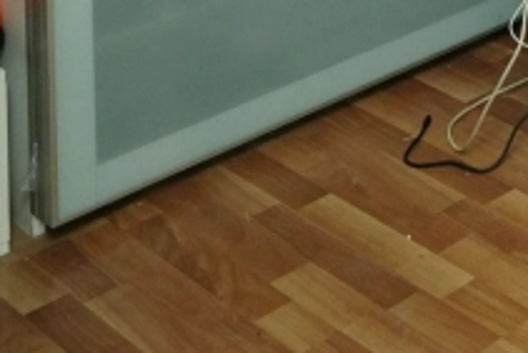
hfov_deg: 16.7
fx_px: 1394
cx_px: 1021
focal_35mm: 95
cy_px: -623
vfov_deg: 10.9
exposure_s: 1/160
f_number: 2.8
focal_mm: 16
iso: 1600
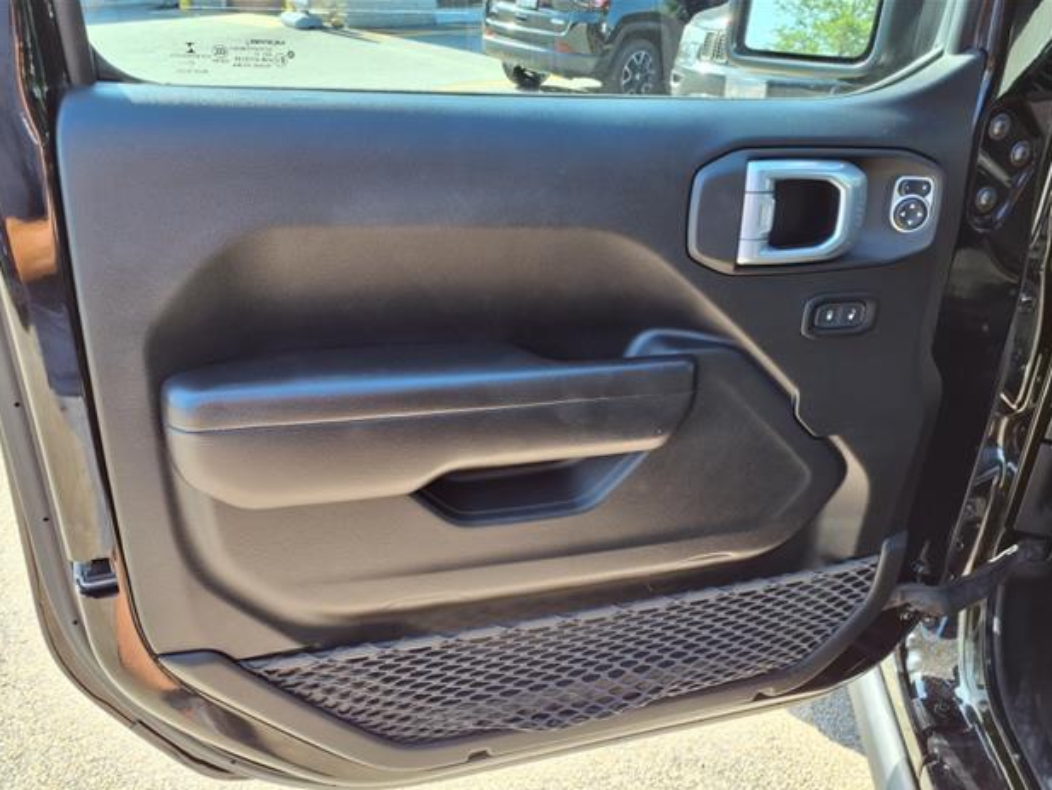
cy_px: 408
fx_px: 851
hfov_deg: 63.4
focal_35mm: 28
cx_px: 513
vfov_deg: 49.8
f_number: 1.9
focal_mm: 3.58
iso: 40
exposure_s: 1/120
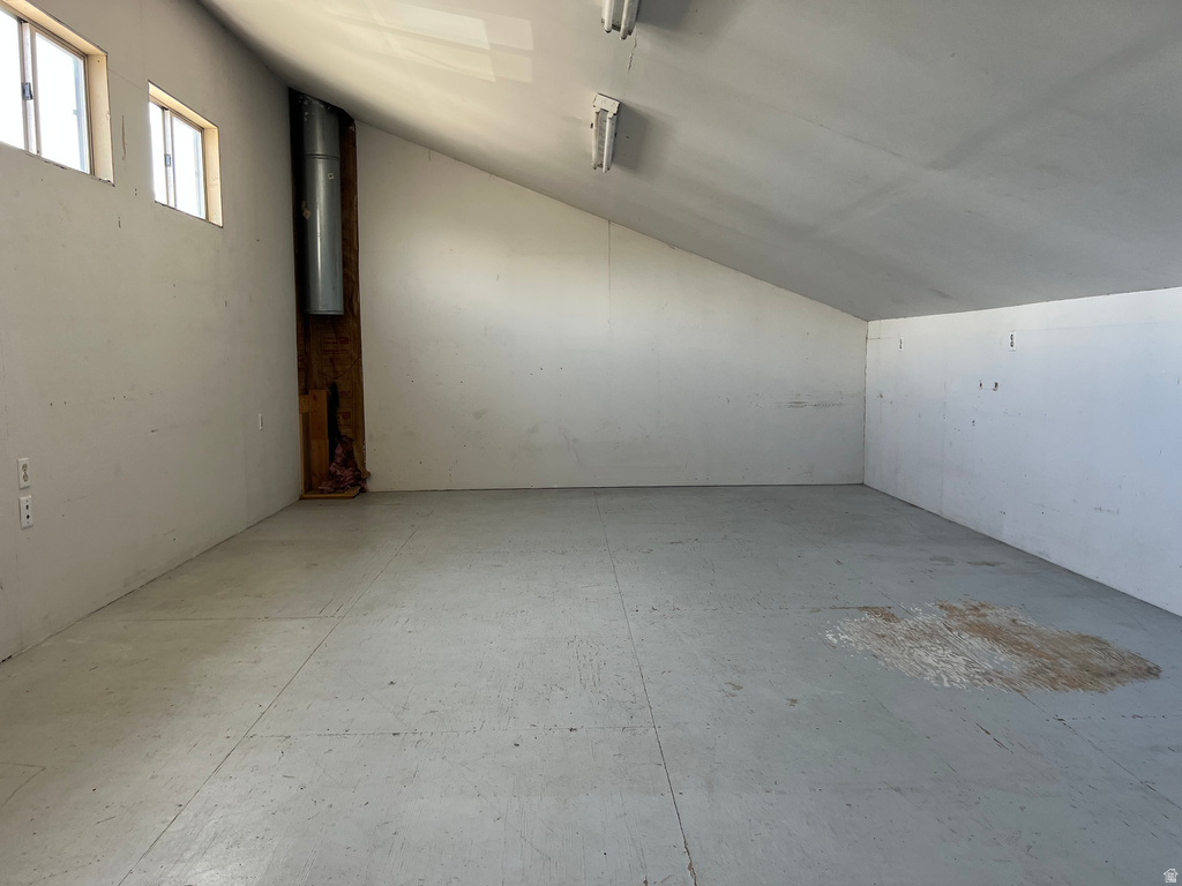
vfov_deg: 53.1
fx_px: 888
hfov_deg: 67.3
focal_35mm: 26
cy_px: 443
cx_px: 591
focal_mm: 5.7
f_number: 1.5
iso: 100
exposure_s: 1/120
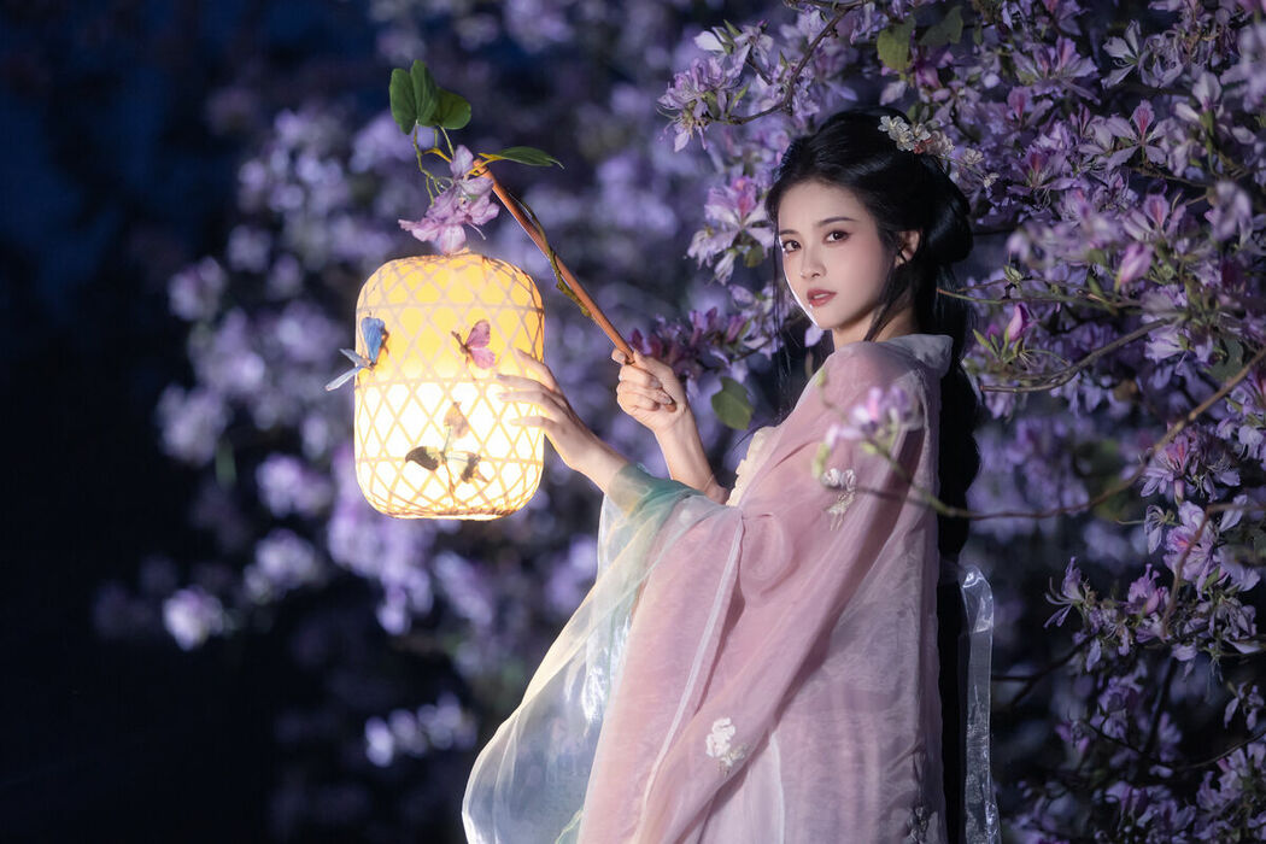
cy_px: 422
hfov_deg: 14.2
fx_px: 5099
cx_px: 633
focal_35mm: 145
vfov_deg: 9.5
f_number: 2.8
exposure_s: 1/250
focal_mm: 145
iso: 2500
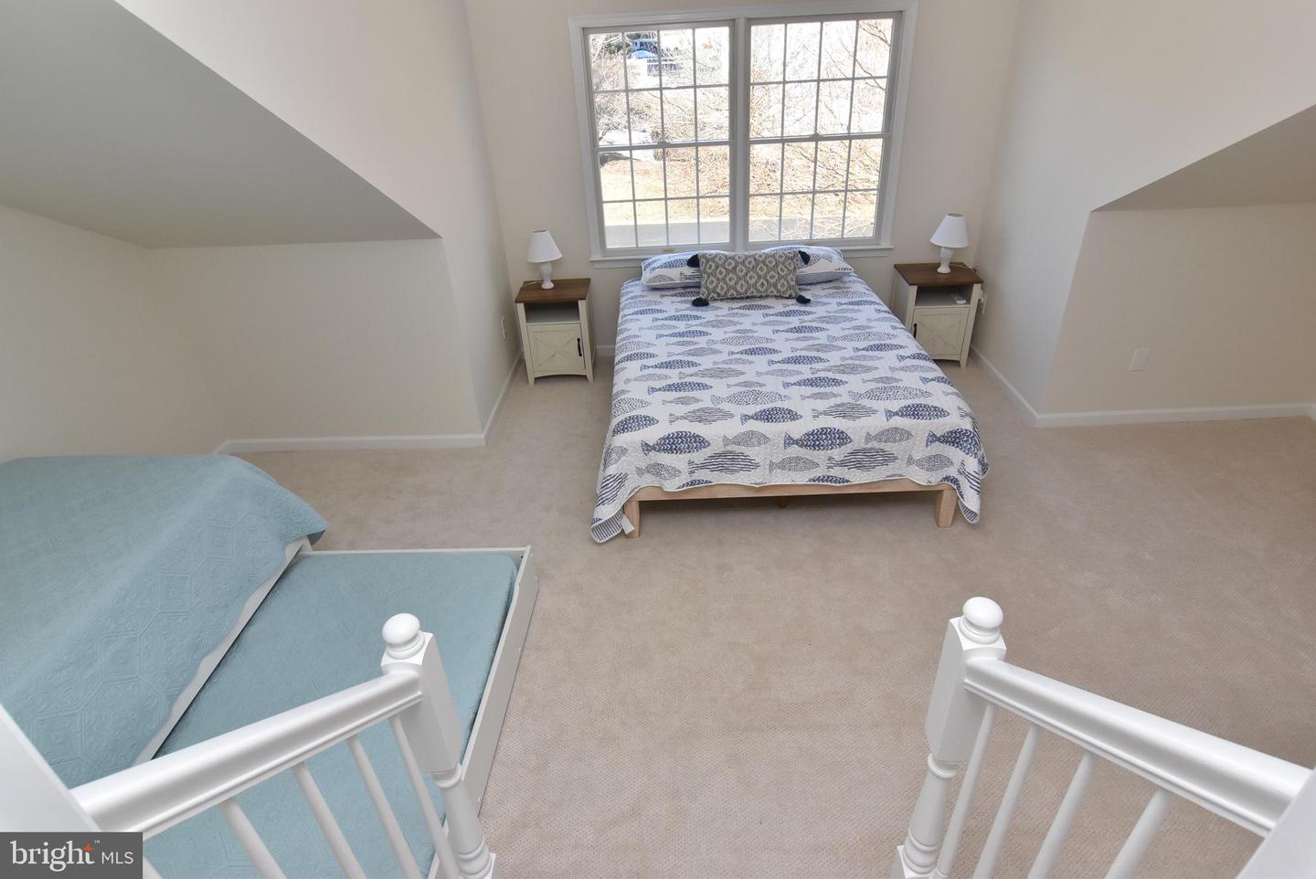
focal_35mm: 18
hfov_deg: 90.0
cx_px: 658
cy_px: 440
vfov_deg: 67.5
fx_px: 658
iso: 800
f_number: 13
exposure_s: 1/125
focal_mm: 12
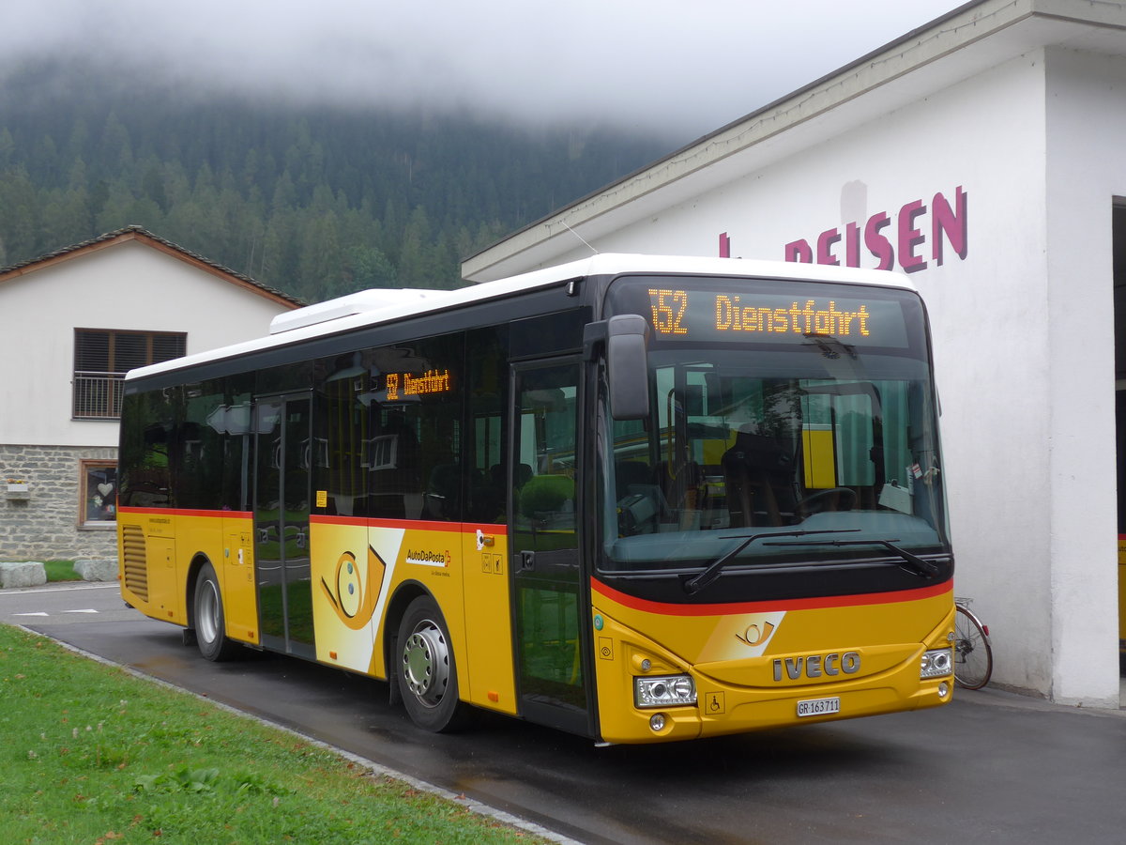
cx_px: 563
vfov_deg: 29.7
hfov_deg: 38.9
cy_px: 422
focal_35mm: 49
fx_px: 1594
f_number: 3.2
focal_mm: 10.1
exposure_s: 1/160
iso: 80
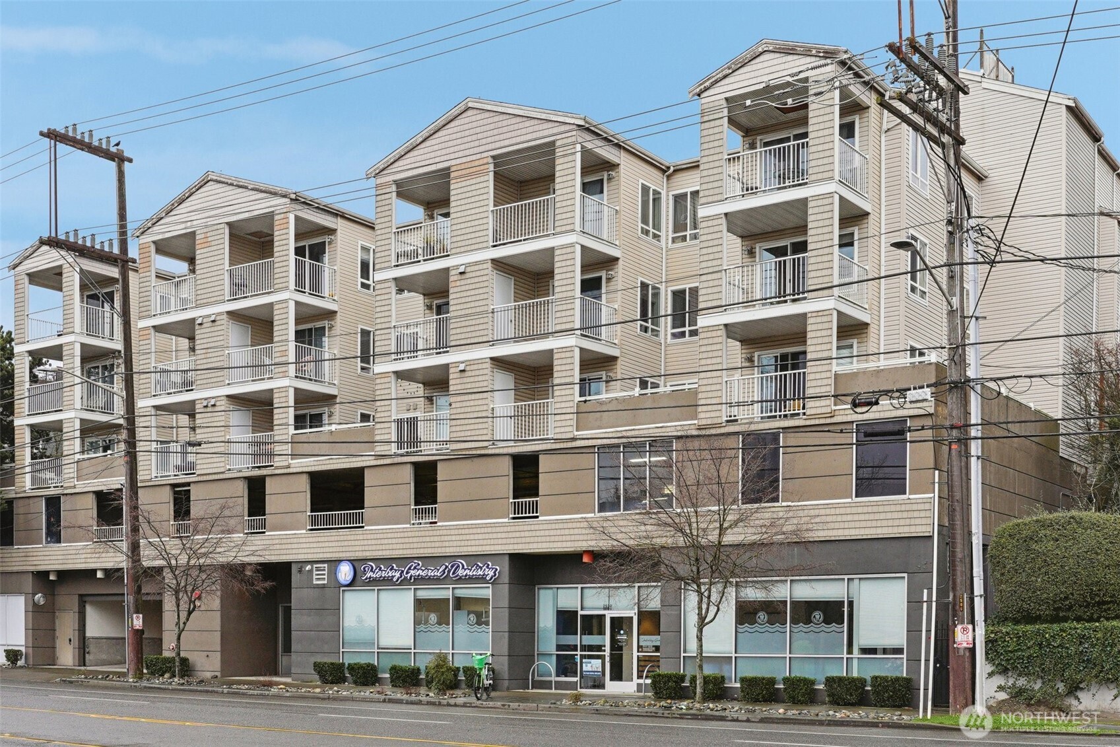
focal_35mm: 42
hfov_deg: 46.4
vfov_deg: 31.9
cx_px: 560
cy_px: 374
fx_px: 1306
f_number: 8
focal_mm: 28
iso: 400
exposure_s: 1/125
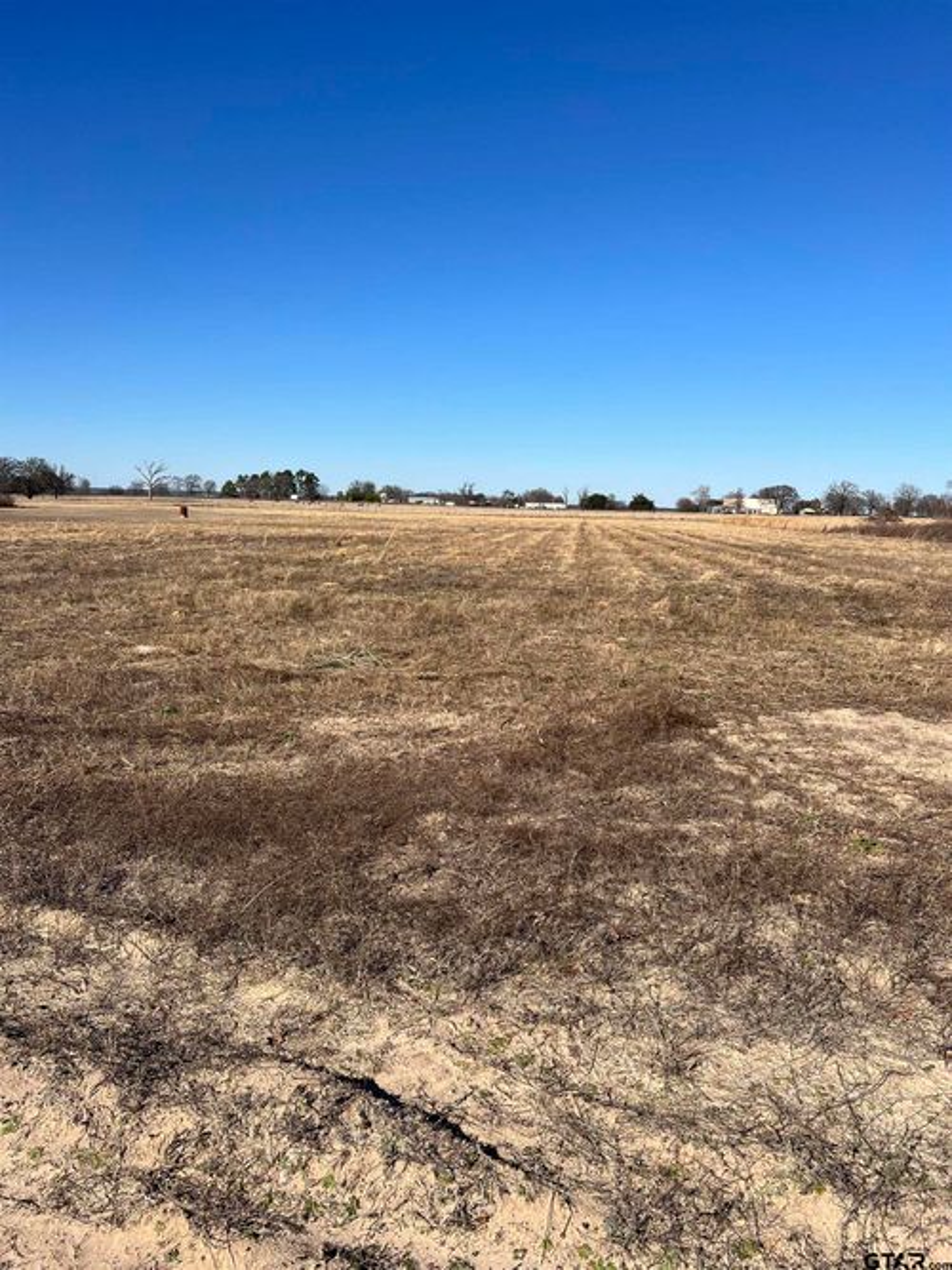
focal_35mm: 26
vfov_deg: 67.3
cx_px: 476
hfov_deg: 53.0
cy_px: 635
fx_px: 954
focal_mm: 5.7
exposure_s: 1/5882
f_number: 1.5
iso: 50
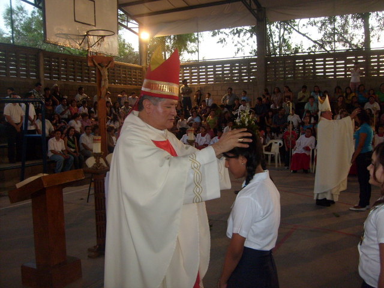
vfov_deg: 40.7
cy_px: 144
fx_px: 388
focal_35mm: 35
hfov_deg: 52.6
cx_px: 192
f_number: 2.8
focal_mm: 5.8
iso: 100
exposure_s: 1/45
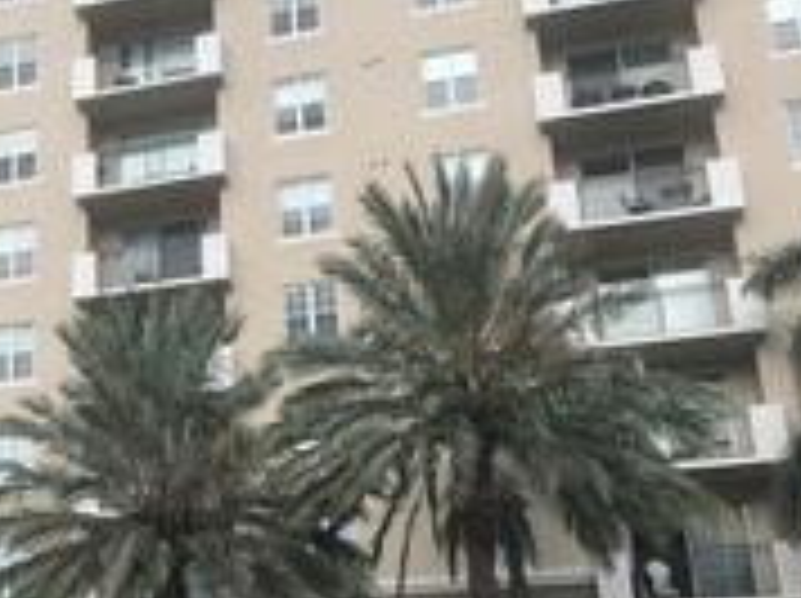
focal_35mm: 63
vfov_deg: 23.2
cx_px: 32
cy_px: 378
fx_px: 1456
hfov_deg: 29.1
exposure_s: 1/313
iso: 20
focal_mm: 3.99
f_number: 1.8
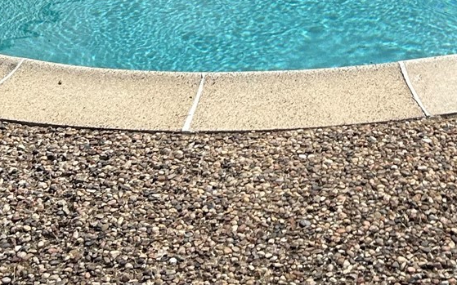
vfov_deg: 11.8
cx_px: 448
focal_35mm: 101
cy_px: -251
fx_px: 1258
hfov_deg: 20.0
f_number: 1.5
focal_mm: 5.7
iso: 50
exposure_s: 1/6579
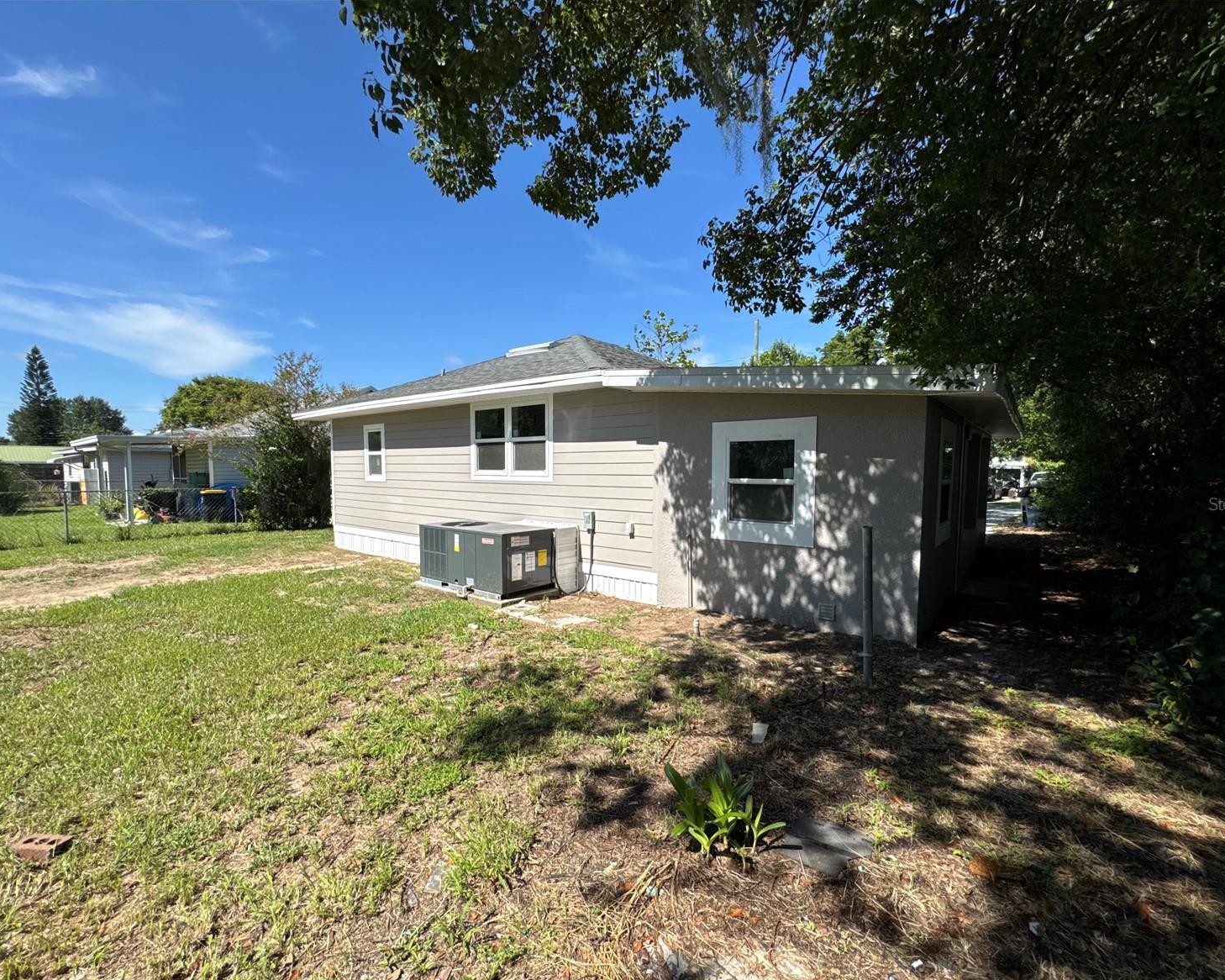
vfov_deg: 84.0
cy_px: 503
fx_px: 544
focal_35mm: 15
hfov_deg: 96.8
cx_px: 616
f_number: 2.2
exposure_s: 1/1927
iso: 50
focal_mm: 2.22
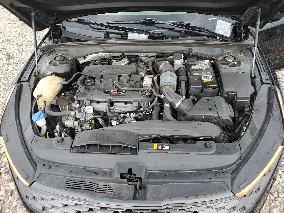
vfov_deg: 53.1
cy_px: 106
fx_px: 213
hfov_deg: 67.3
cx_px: 142
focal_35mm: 26
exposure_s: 1/60.2
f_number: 1.5
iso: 65
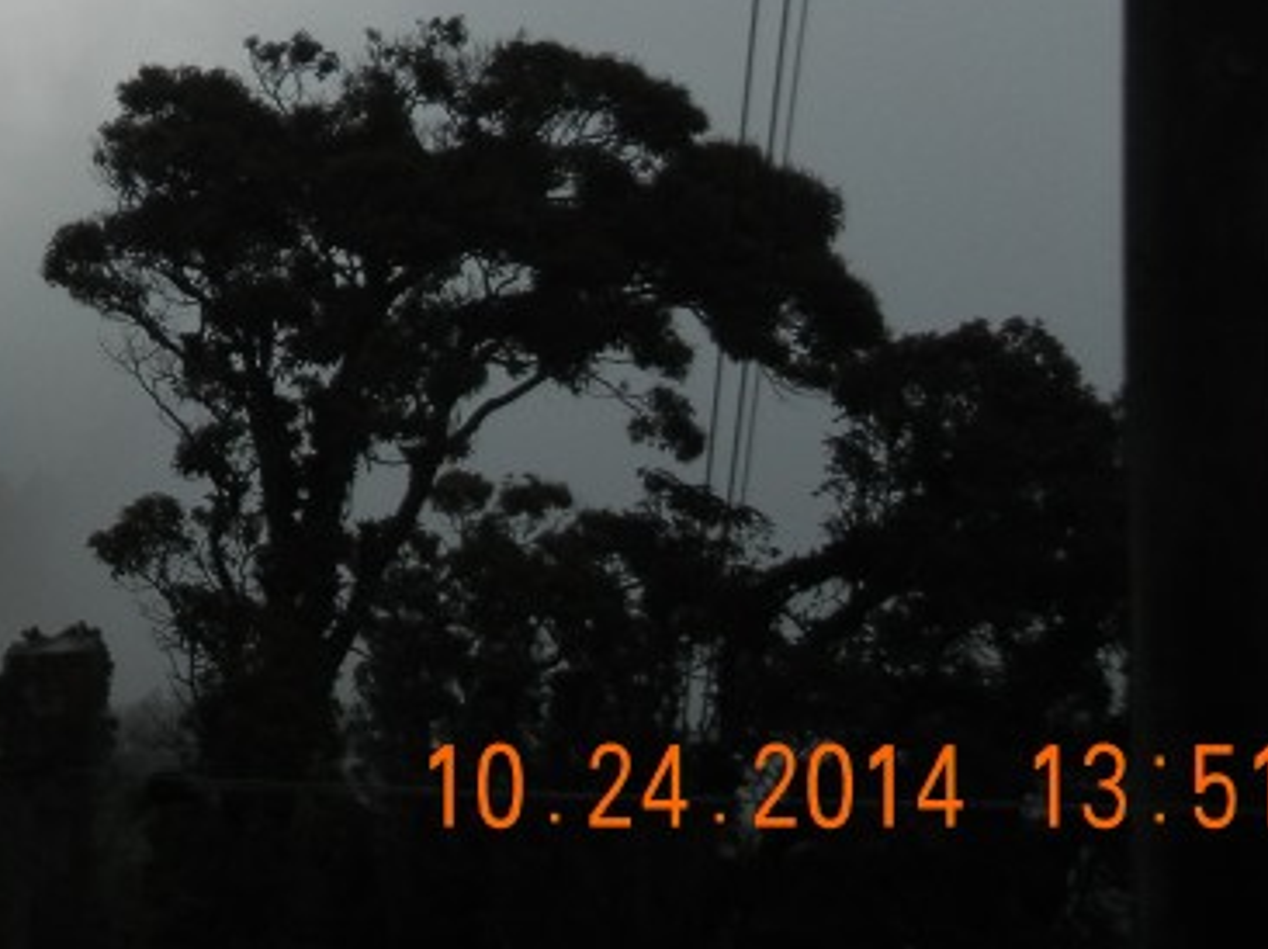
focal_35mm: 84
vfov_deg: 16.6
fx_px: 3075
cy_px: -267
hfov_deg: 21.6
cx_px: -263
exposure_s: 1/1089
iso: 160
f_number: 7
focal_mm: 5.4
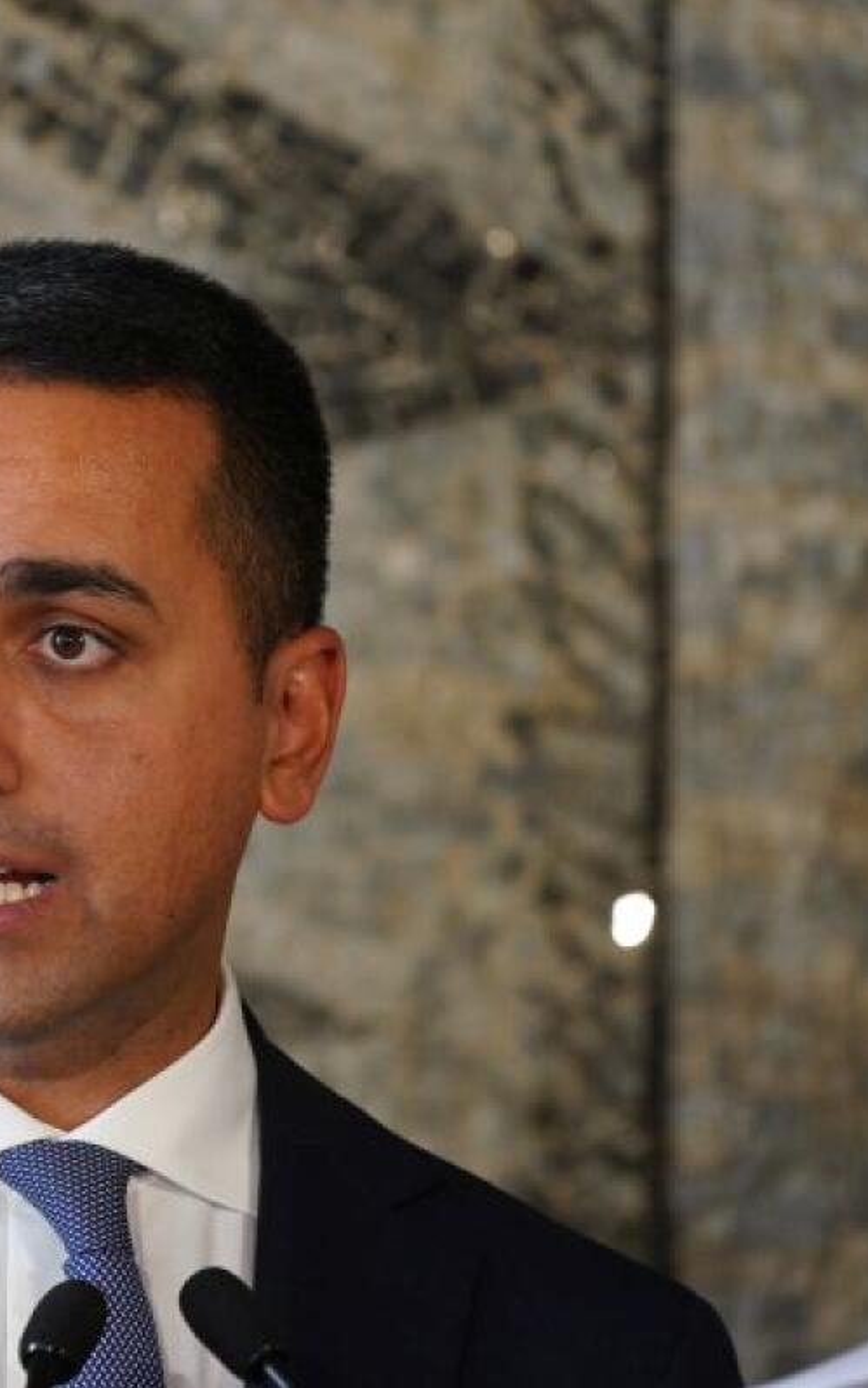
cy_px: 693
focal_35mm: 567
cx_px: 28
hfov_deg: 2.3
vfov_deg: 3.7
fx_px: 21453
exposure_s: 1/250
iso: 4000
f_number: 5.6
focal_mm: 370
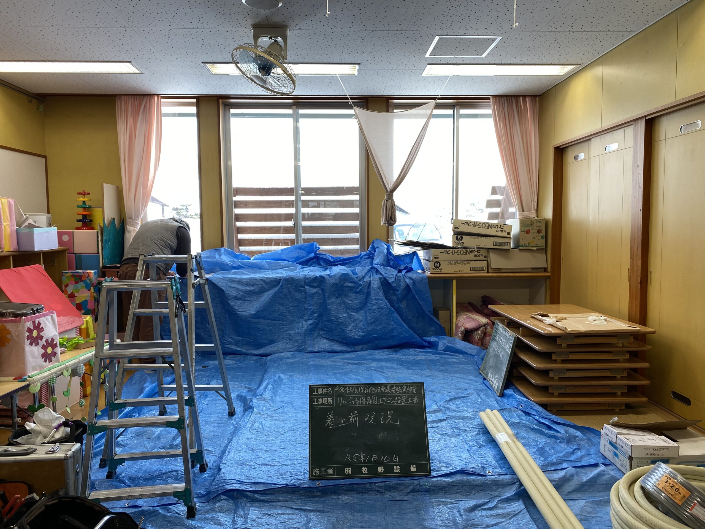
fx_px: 530
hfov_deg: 67.3
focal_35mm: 26
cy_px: 264
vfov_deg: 53.1
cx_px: 352
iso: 80
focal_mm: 4.25
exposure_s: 1/120
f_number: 1.8
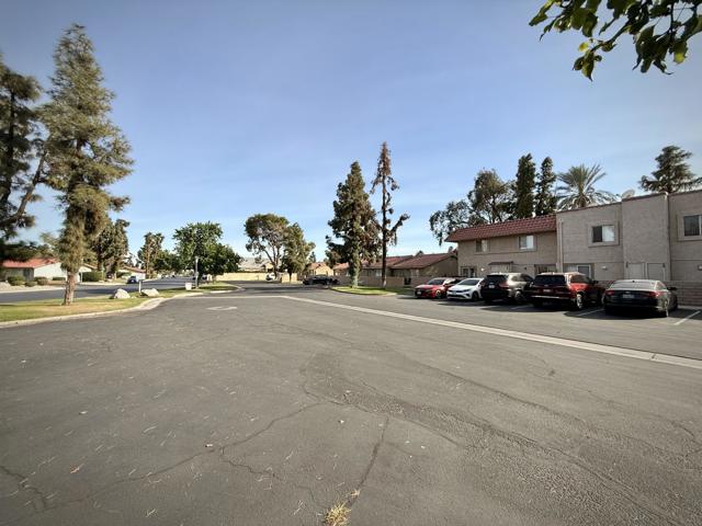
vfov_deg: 85.7
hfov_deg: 102.1
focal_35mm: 14
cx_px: 351
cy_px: 263
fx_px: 284
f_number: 2.2
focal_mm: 2.22
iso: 50
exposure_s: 1/1431
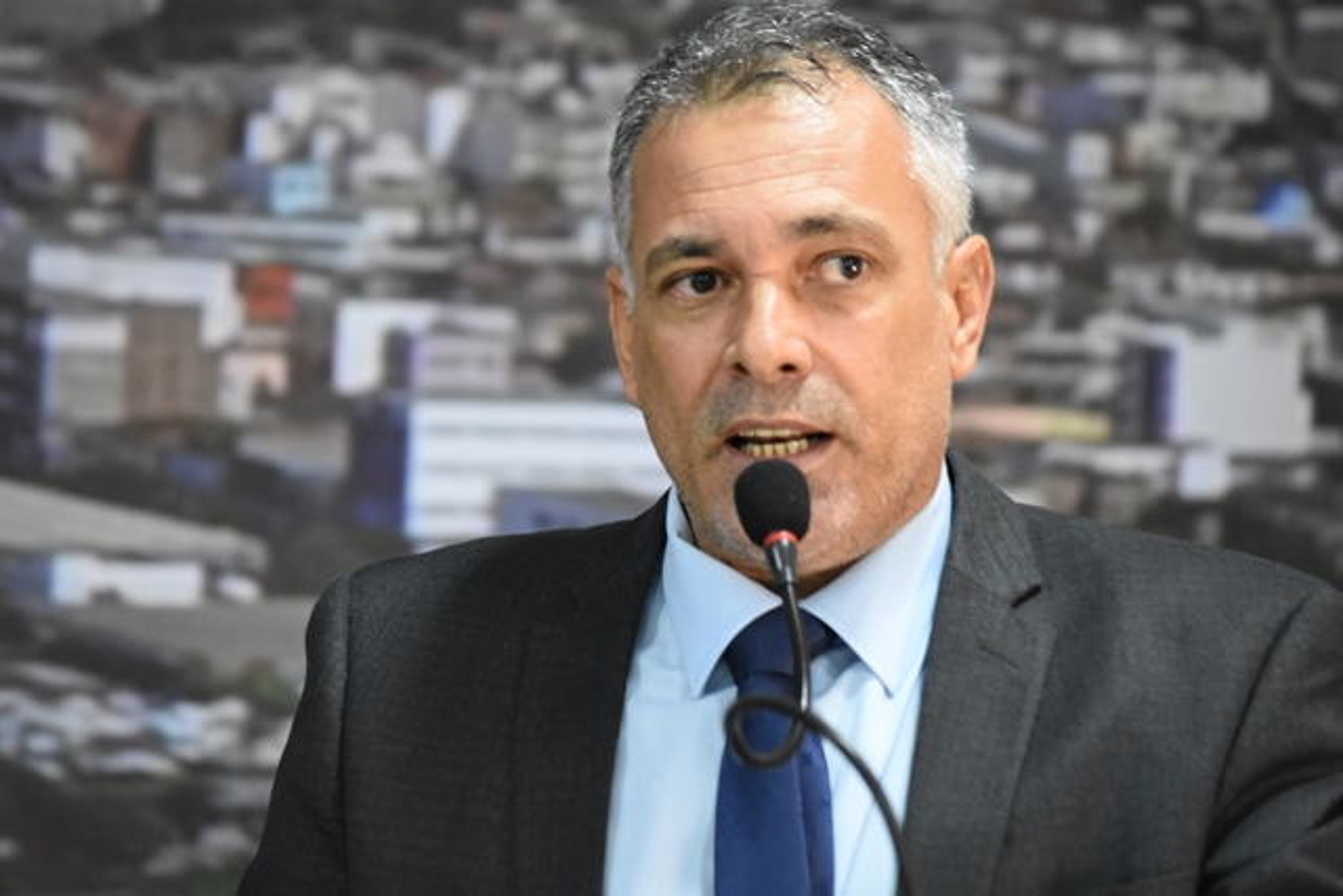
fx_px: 9235
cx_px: 672
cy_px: 448
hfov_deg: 8.3
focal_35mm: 248
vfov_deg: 5.6
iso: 4000
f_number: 5
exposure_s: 1/60
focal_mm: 165
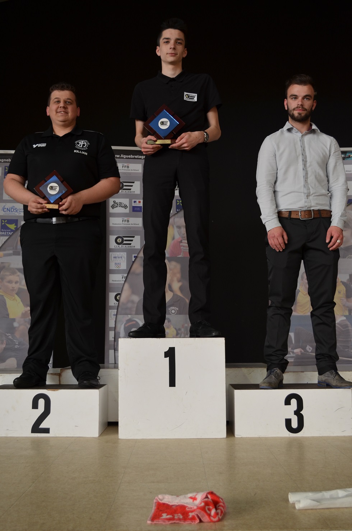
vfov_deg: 49.6
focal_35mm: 39
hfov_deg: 34.1
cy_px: 266
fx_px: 574
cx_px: 176
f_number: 5
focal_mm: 26
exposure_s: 1/100
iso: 400
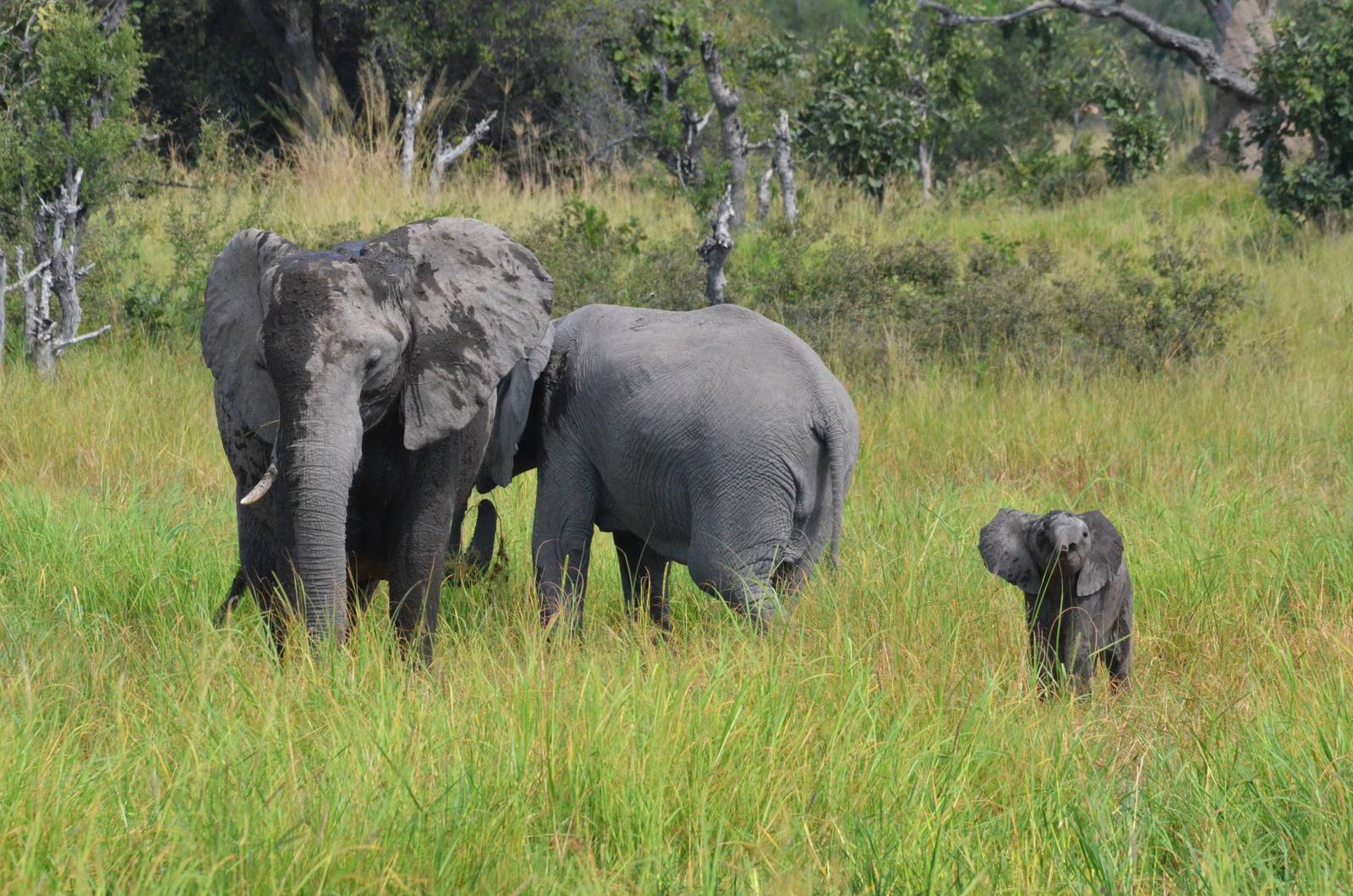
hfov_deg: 3.9
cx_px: 676
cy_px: 448
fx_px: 19692
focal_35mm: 525
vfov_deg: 2.6
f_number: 11
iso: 2500
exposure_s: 1/2000
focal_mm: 350
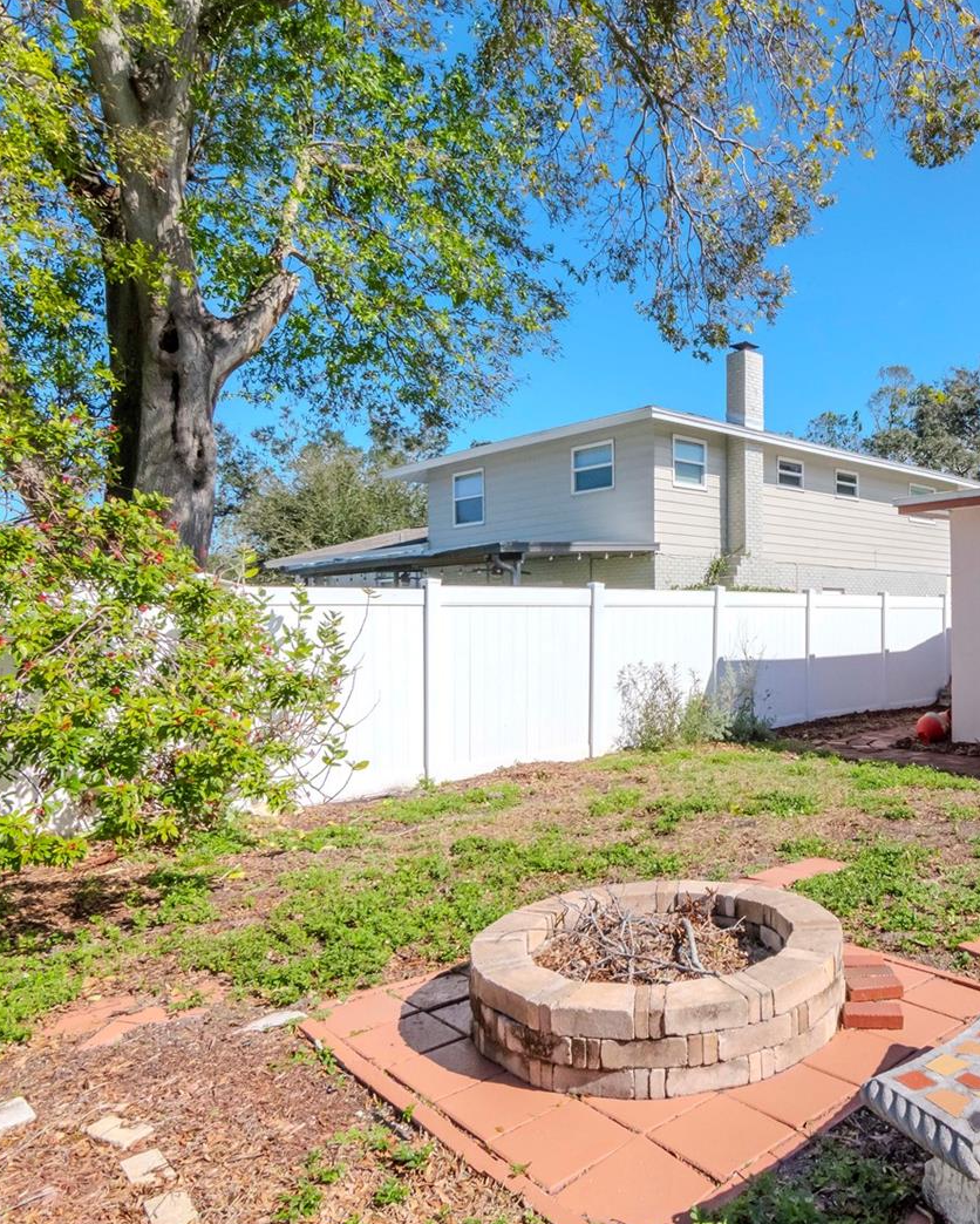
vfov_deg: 70.9
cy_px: 620
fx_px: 859
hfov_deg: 56.4
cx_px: 739
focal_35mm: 24
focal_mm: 11
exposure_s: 1/500
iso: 800
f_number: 14
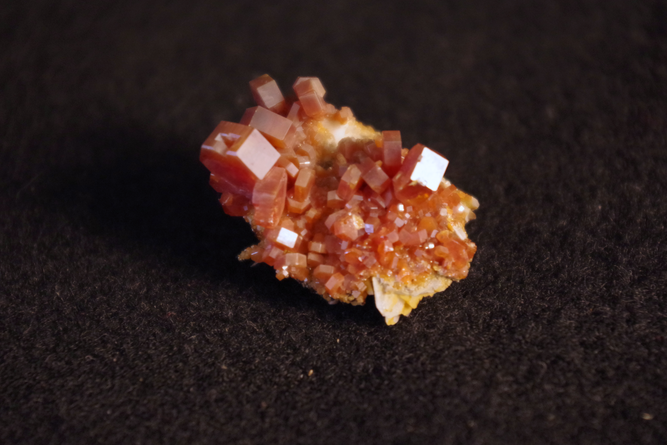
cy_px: 211
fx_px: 1760
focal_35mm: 95
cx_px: 342
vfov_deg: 14.4
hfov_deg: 21.5
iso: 3200
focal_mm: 55
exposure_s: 1/13
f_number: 5.6
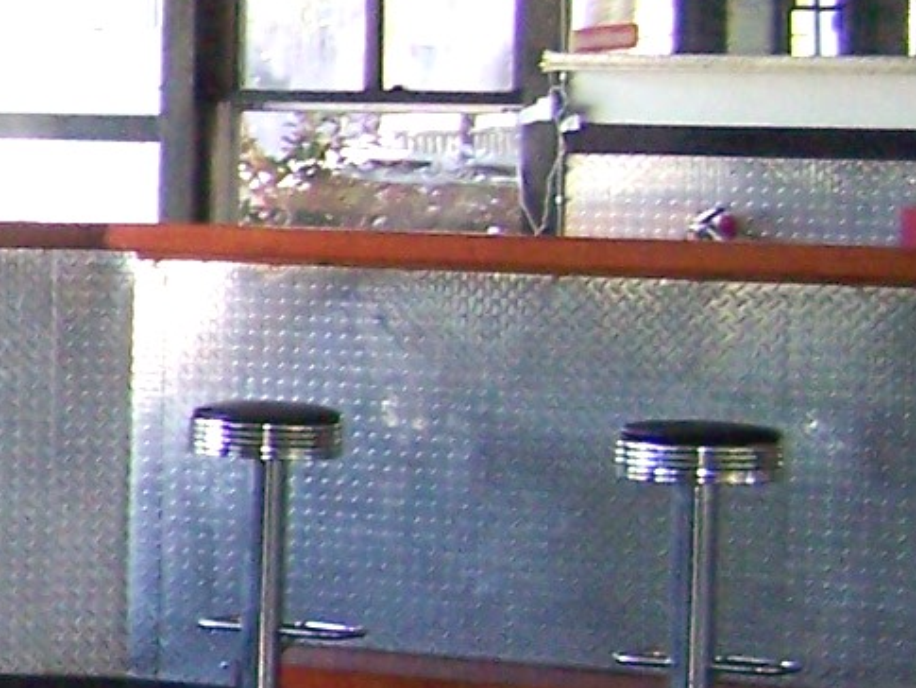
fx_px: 5373
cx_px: -1462
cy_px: 480
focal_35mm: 203
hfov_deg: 8.7
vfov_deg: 7.3
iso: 160
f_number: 2.8
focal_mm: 6.3
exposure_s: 1/60
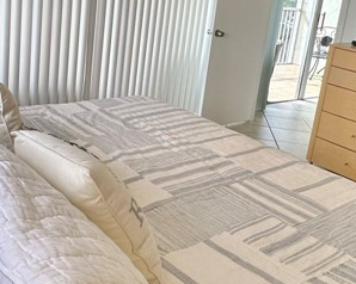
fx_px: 495
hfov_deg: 39.5
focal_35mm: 47
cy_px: 107
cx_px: 152
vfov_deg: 31.9
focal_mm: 2.22
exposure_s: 1/120
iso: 64
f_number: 2.2
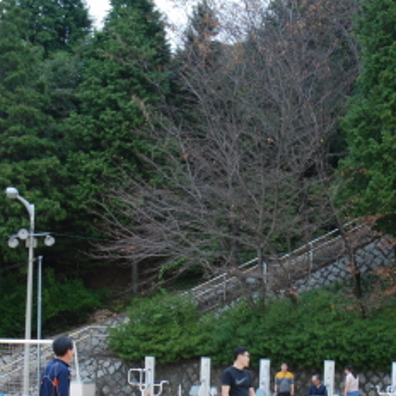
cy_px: 385
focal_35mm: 87
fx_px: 1126
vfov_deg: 19.4
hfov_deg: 19.9
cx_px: 270
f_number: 5.6
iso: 200
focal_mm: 22
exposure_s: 1/125
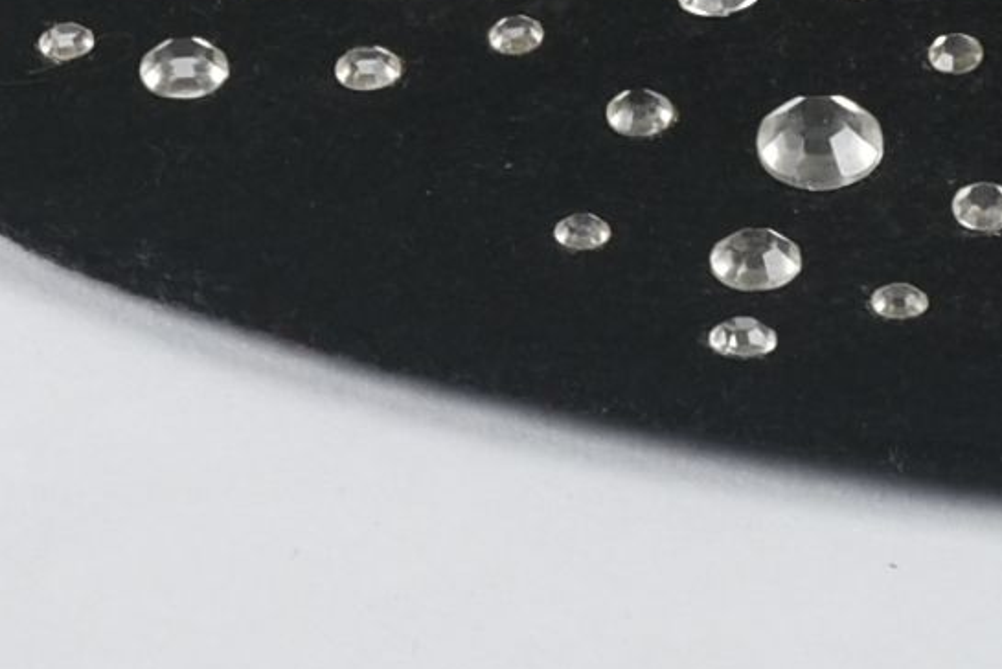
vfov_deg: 2.1
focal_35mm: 659
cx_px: 1794
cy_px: -1101
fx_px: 18351
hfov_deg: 3.1
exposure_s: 1/125
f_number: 16
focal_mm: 80
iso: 200
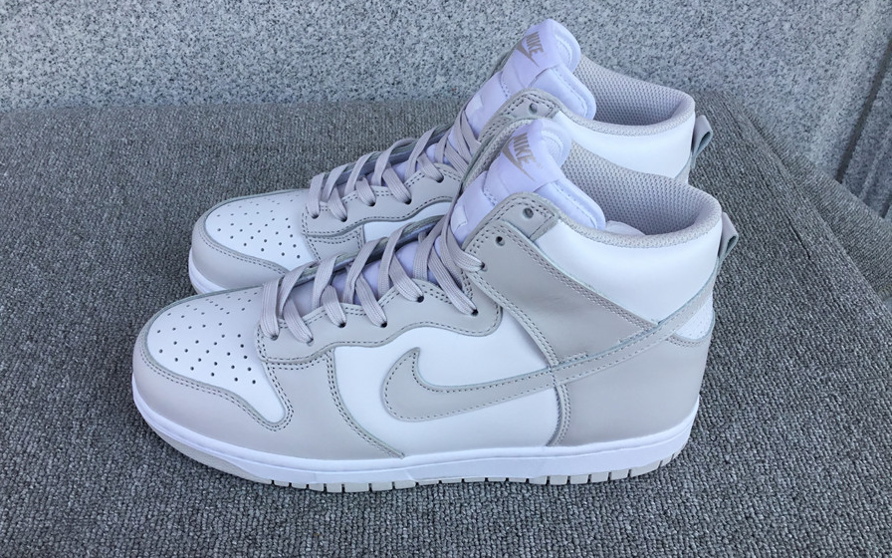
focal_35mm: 33
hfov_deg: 58.1
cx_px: 446
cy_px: 299
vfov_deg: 38.3
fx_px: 802
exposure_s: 1/458
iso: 25
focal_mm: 3.3
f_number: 2.4
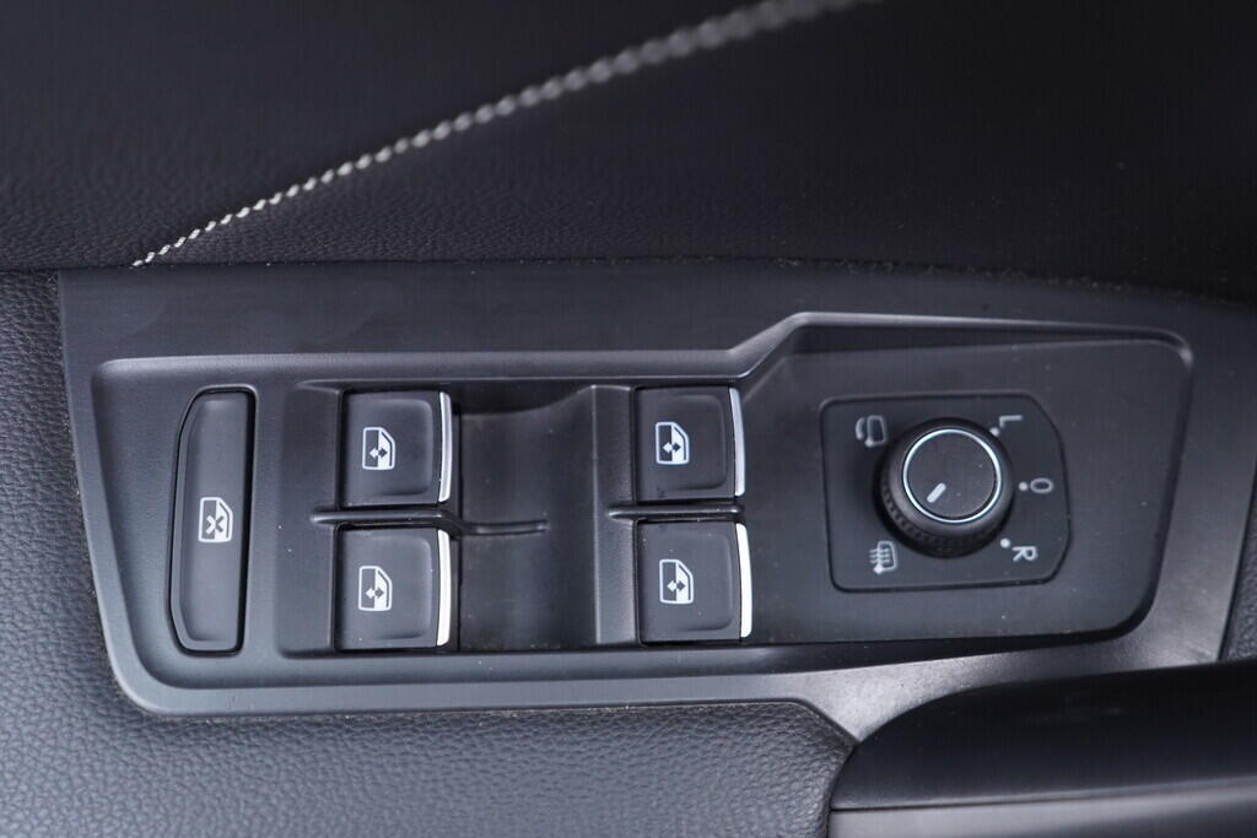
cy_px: 419
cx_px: 628
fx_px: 1257
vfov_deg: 36.9
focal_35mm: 36
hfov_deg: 53.1
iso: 400
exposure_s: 1/40
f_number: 2.8
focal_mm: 24
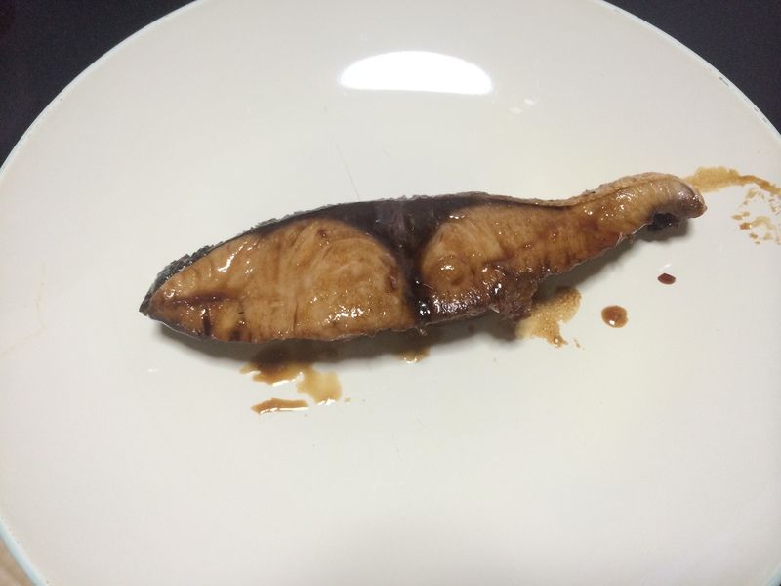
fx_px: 677
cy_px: 293
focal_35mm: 30
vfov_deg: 46.8
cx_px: 390
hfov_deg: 60.0
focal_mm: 4.12
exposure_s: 1/30
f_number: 2.2
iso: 64
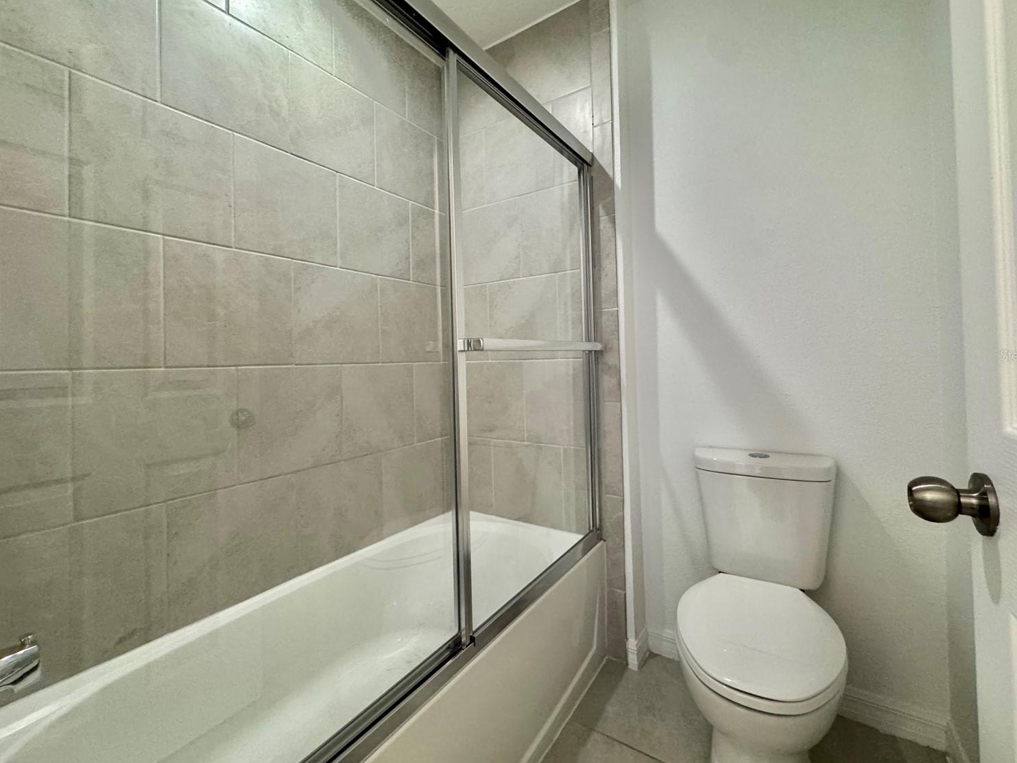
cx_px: 520
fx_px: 441
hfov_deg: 98.2
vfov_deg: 81.6
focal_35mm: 15
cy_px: 355
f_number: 2.2
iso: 500
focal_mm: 2.22
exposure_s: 1/60
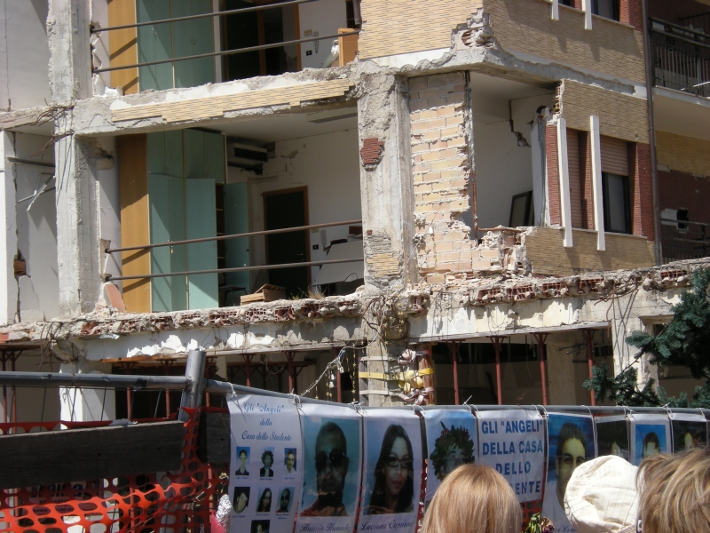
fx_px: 1784
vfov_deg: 17.0
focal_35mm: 87
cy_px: 266
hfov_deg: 22.5
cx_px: 355
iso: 64
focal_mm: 14.6
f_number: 5.1
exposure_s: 1/440
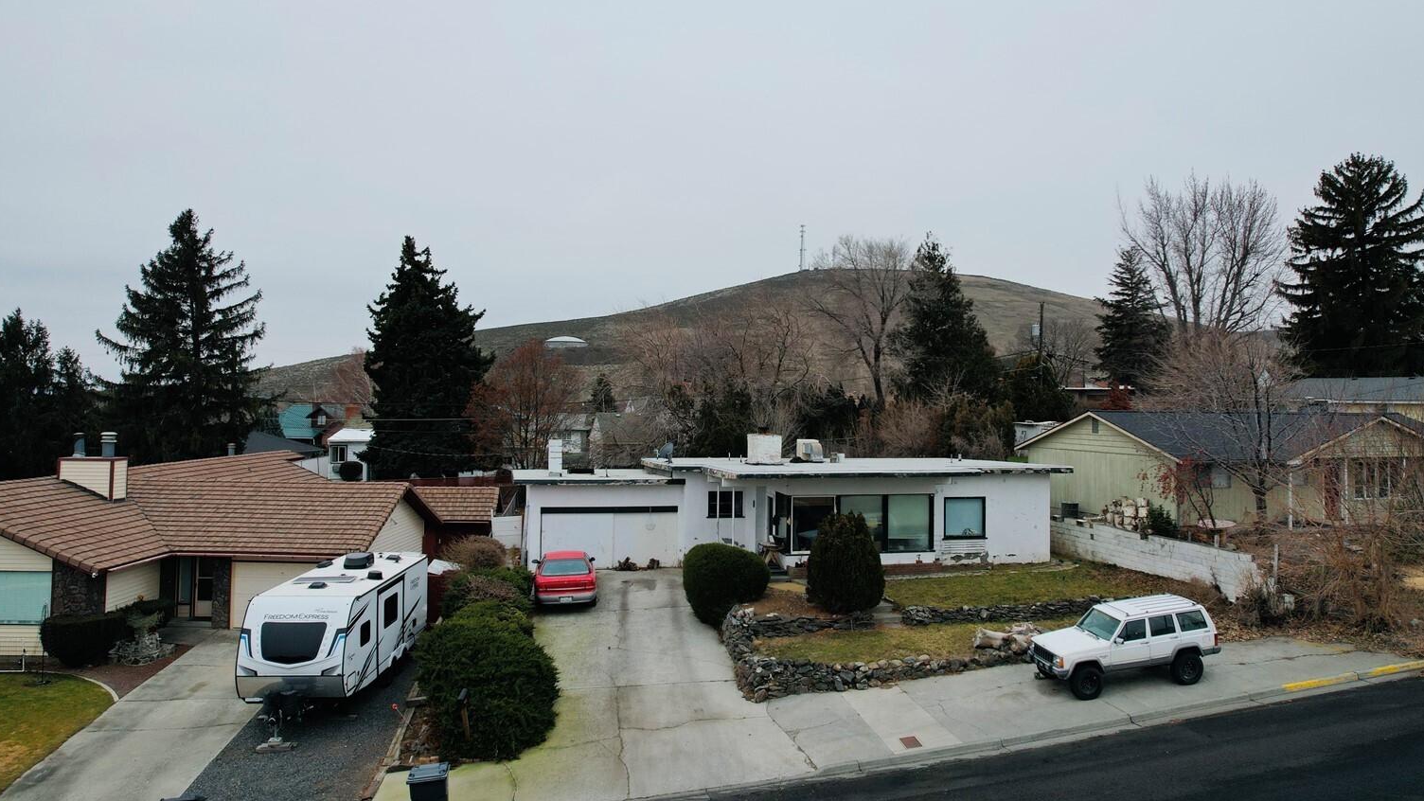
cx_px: 748
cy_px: 338
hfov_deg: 71.9
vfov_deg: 44.2
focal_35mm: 26
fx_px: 982
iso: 100
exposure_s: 1/60
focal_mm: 8.38
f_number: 2.8
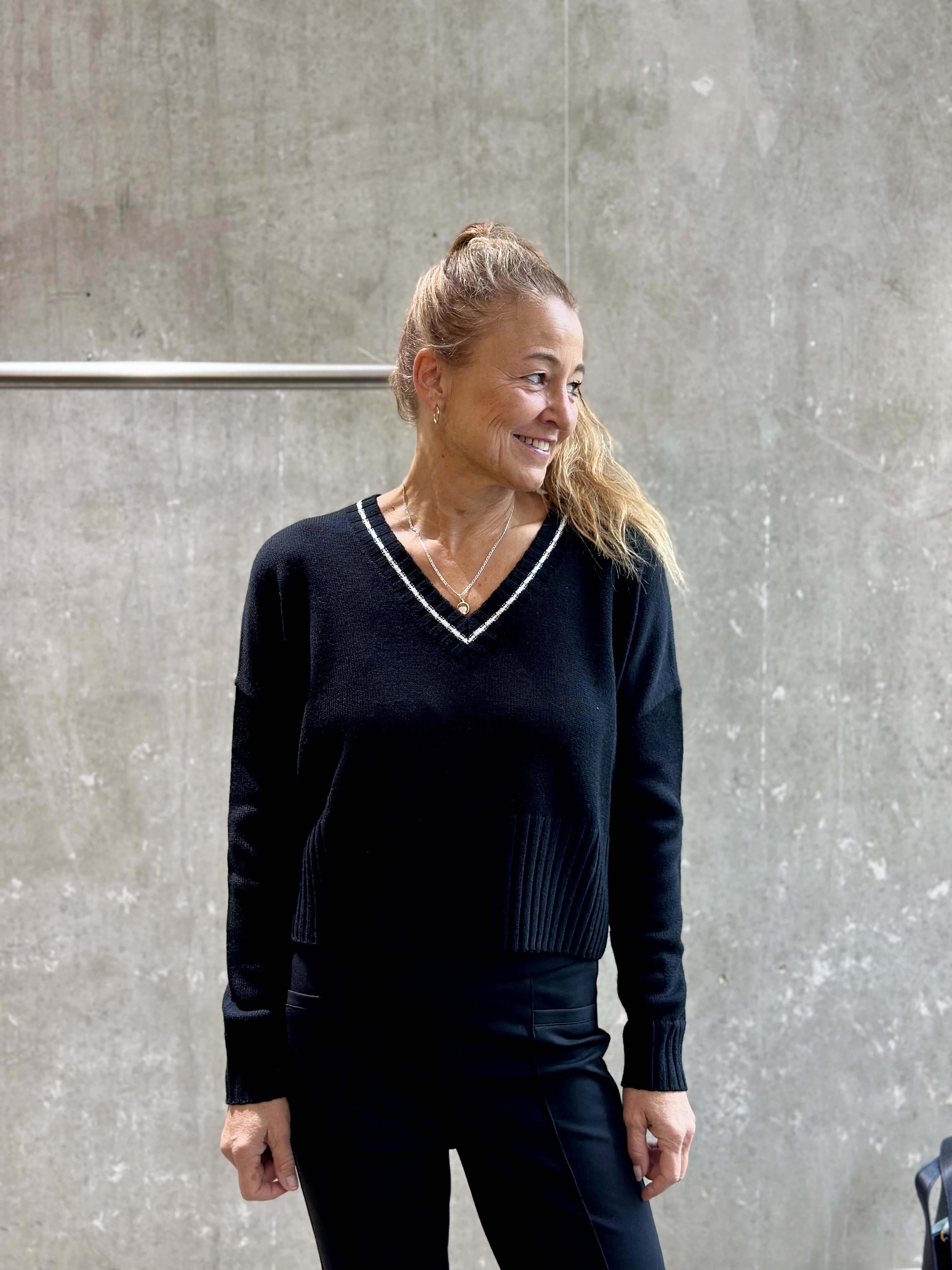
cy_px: 635
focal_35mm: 48
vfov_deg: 39.7
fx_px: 1760
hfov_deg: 30.3
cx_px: 476
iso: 125
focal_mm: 6.86
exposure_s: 1/50
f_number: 1.78
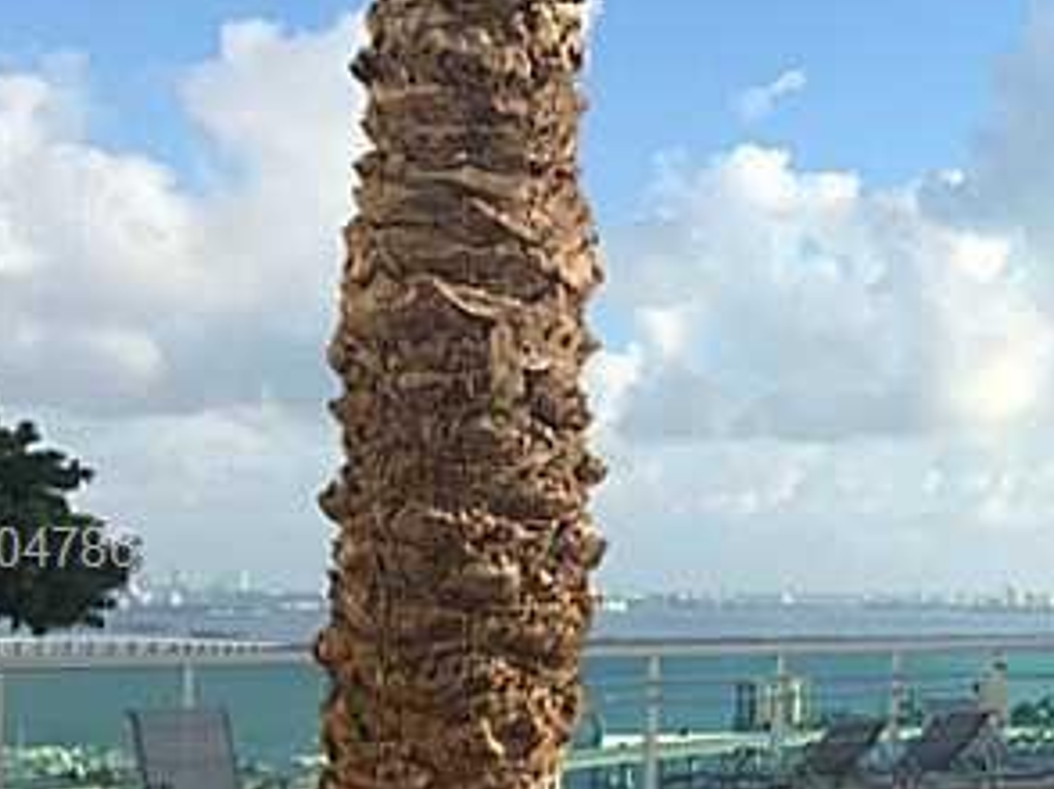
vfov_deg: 18.6
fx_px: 2403
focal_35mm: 79
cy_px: 556
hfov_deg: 22.6
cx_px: 1294
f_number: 2.2
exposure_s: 1/1522
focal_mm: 4.15
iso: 32
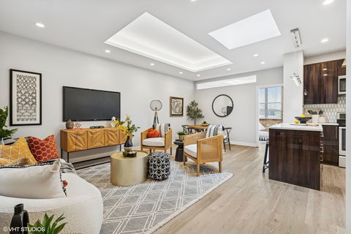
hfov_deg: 96.7
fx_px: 156
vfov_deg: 73.7
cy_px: 117
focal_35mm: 16
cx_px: 176
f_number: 8
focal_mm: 16
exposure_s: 1/13
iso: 320
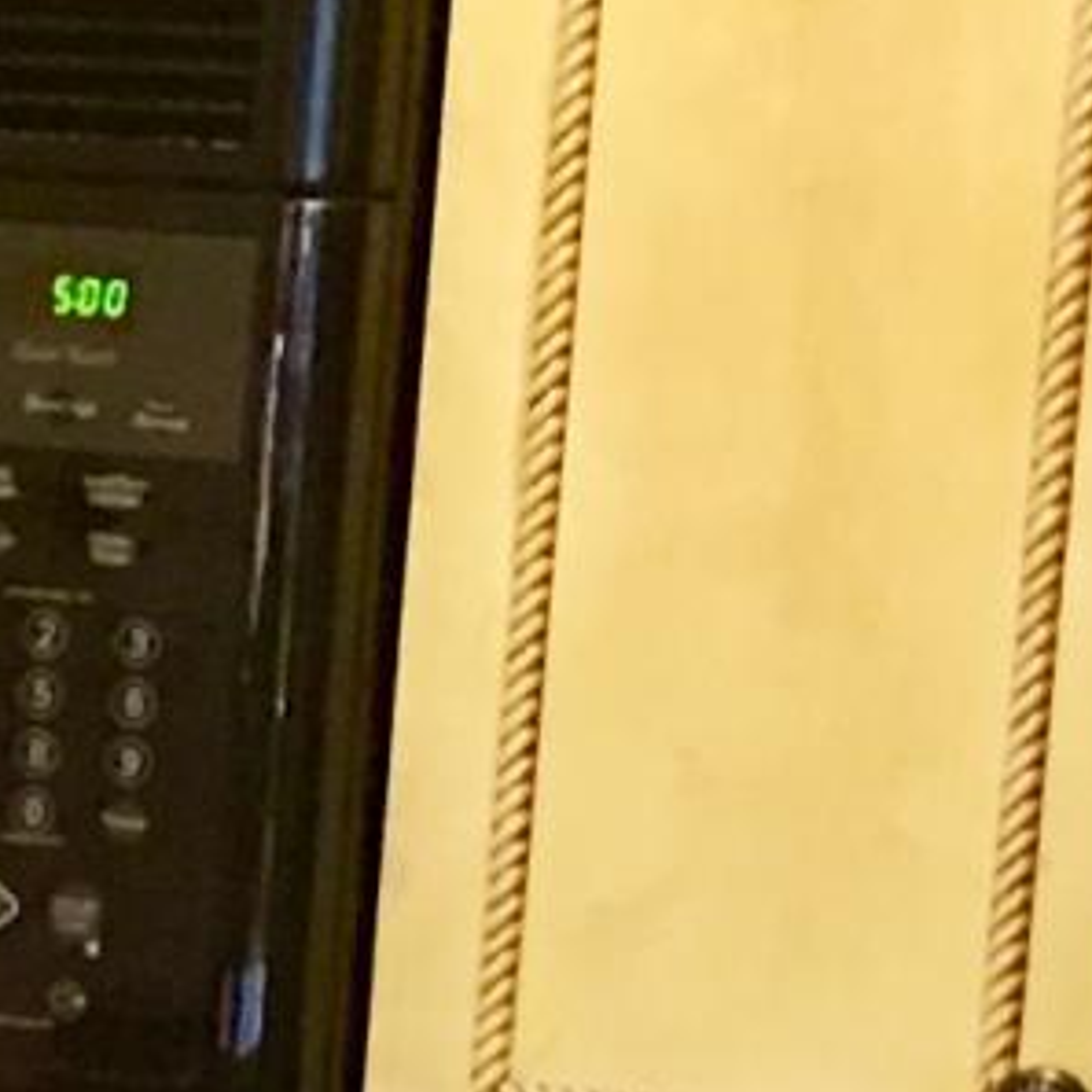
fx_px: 9244
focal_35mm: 259
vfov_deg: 6.6
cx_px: -1460
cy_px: 2000
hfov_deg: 6.5
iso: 50
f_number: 2.2
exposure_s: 1/4
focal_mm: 4.15
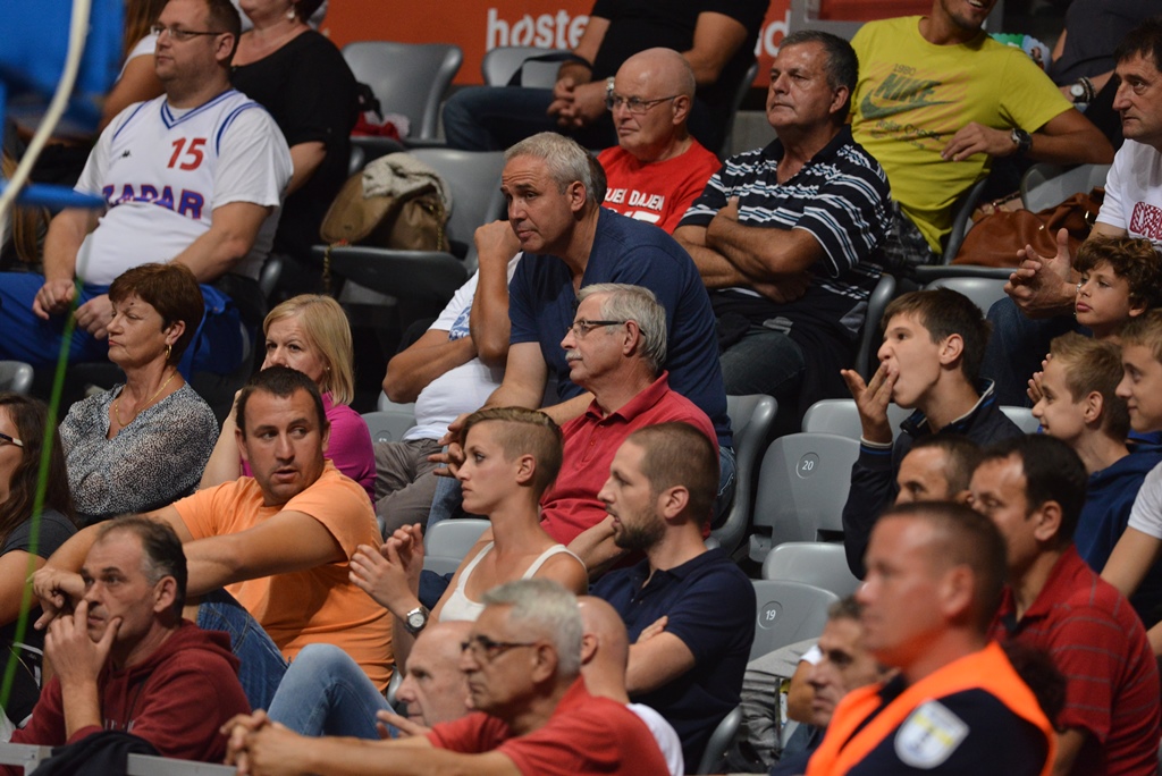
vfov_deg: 4.6
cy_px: 388
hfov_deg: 6.9
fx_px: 9688
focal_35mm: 300
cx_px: 581
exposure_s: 1/500
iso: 2500
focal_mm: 300
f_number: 5.6
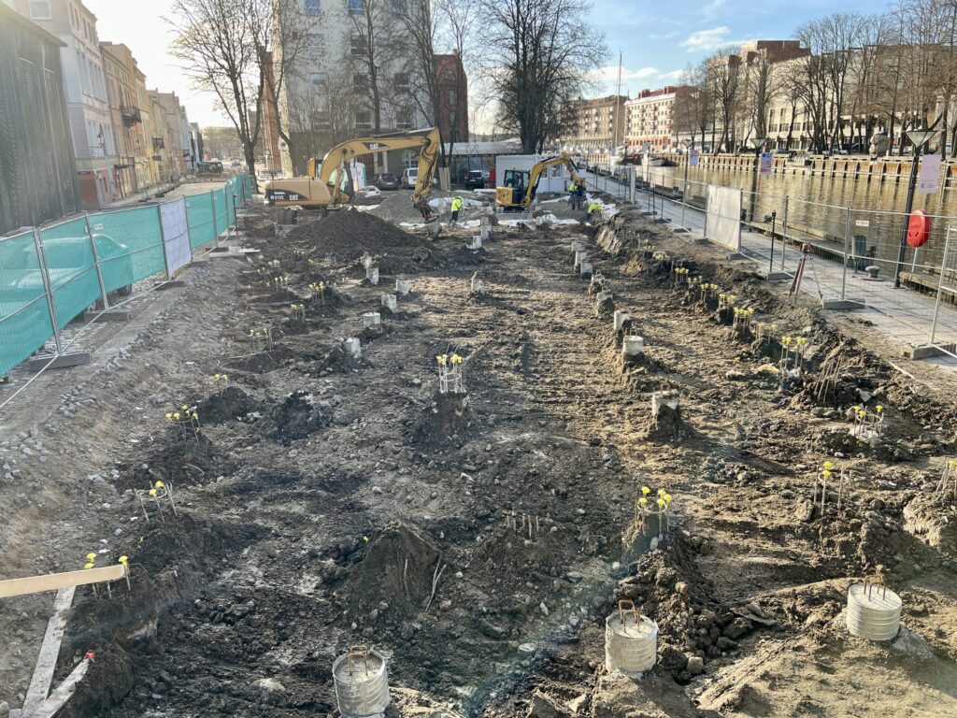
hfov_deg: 67.3
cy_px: 359
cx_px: 478
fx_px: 719
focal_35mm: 26
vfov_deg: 53.1
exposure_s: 1/733
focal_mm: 5.7
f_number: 1.5
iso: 50
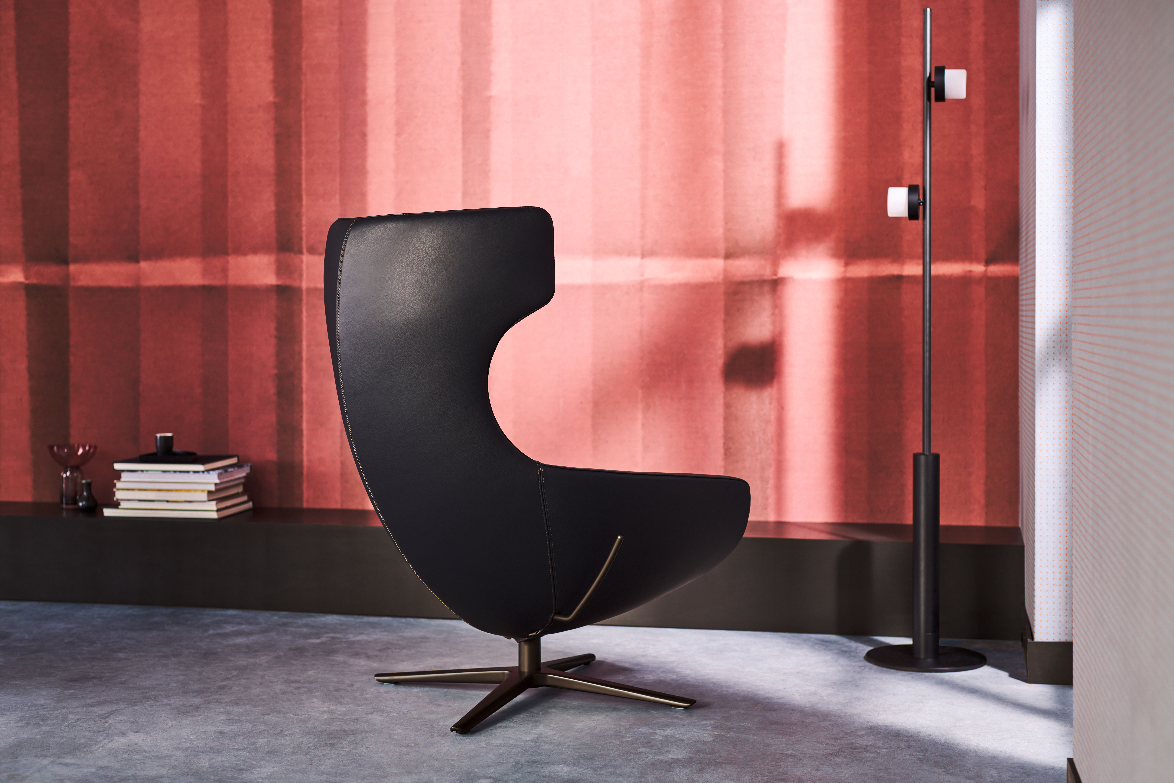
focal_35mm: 50
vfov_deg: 27.0
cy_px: 392
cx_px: 587
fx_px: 1631
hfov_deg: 39.6
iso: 50
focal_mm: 50
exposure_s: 1/125
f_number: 2.8
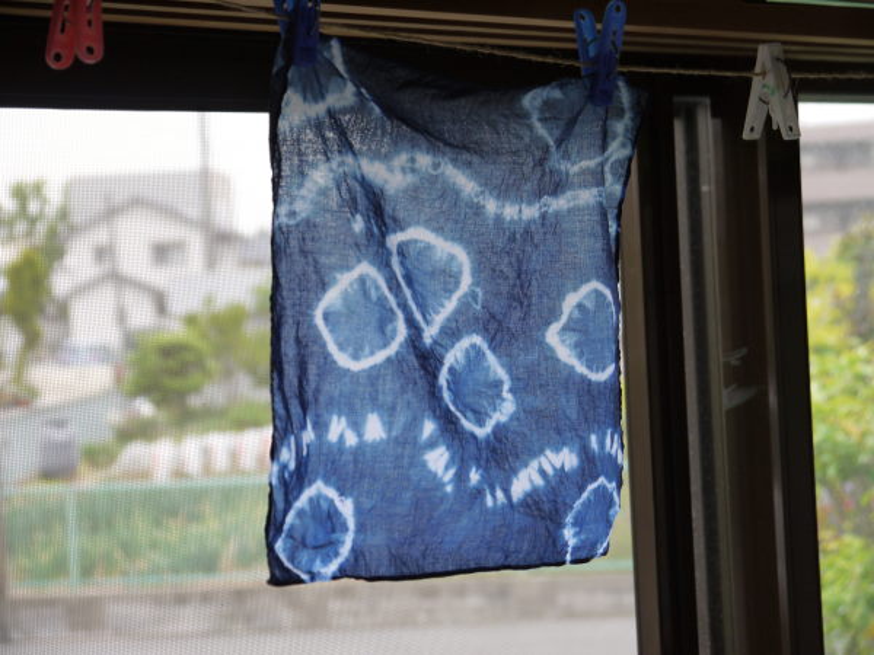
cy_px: 328
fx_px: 2121
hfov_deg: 23.3
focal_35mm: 84
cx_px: 437
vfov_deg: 17.6
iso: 160
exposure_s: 1/80
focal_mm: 42
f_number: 5.6
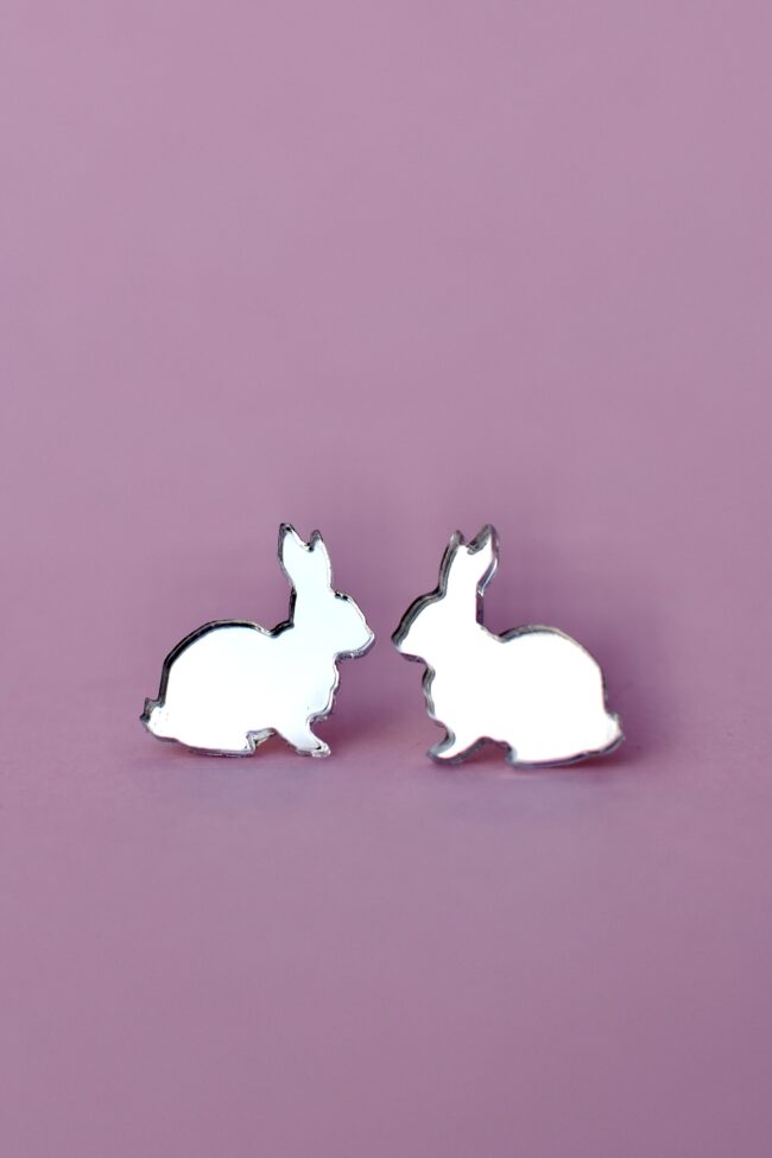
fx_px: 1673
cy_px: 579
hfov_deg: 26.0
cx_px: 386
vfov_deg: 38.2
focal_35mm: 52
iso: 200
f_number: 4.5
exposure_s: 1/1250
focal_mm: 35
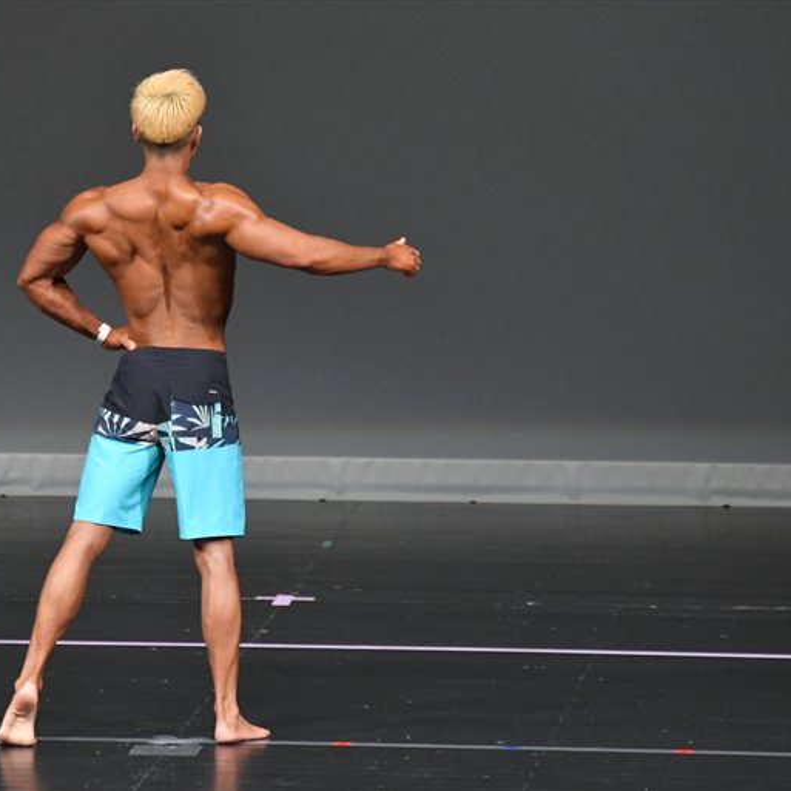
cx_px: 207
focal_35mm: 404
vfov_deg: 4.3
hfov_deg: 4.3
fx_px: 10444
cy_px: 396
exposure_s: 1/400
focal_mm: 210
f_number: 5.6
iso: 4000
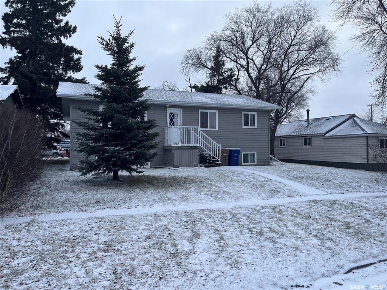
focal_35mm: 26
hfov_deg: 67.3
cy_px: 145
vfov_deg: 53.1
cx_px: 194
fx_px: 291
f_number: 1.6
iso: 50
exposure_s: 1/1536
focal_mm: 5.1
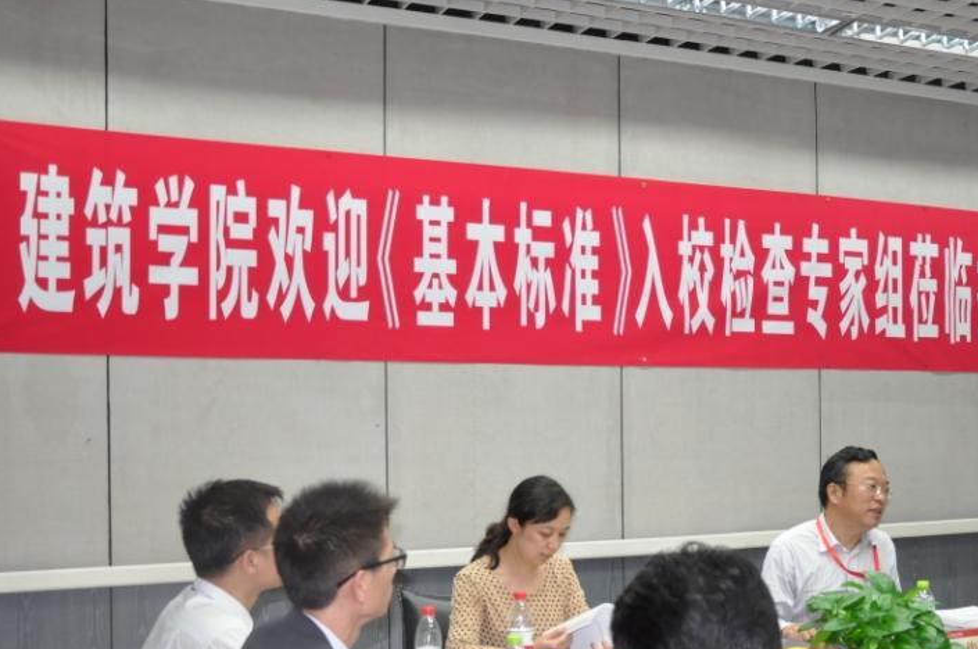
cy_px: 424
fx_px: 1240
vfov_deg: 29.2
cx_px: 637
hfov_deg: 42.6
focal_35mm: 46
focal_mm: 21
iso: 800
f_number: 4
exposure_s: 1/60
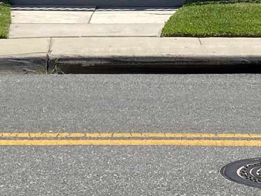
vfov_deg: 9.4
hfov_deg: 13.0
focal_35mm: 152
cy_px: -130
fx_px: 1146
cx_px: 133
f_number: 1.8
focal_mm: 4.25
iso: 32
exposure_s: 1/3610
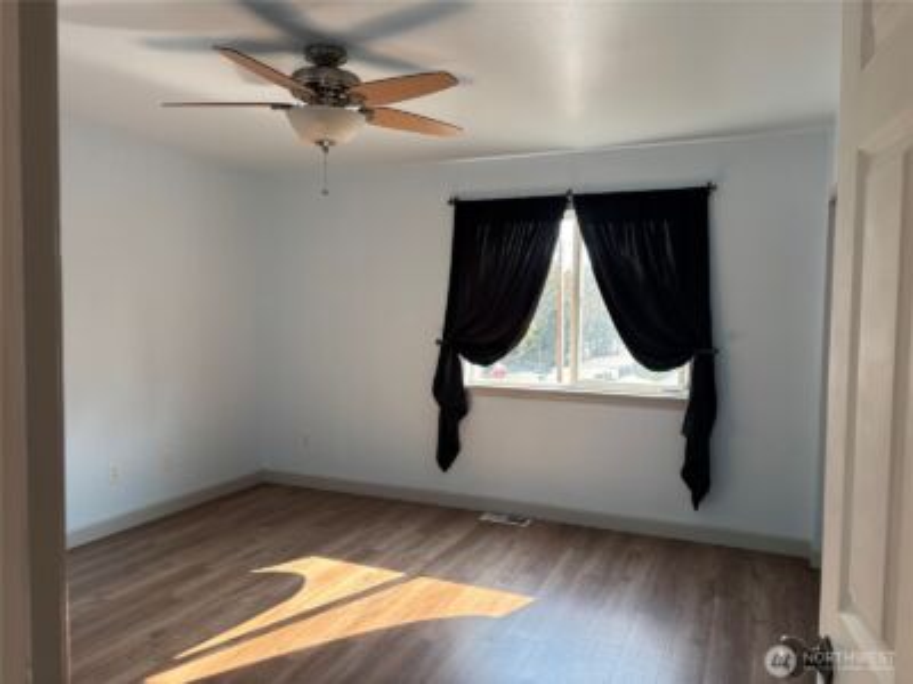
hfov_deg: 67.3
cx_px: 456
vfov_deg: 53.1
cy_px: 342
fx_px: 686
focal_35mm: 26
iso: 80
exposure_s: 1/120
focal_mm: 5.96
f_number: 1.6
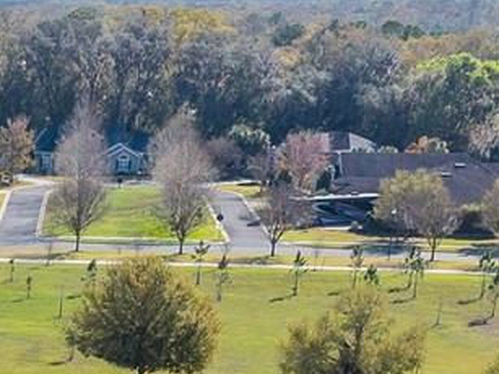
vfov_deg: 11.3
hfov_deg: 14.7
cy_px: 584
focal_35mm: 125
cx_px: -234
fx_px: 1801
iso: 350
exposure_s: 1/6400
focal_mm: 8.67
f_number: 1.8
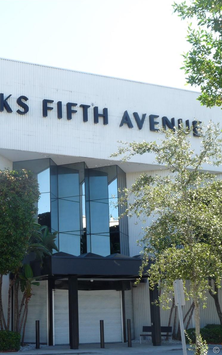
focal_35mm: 64
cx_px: 72
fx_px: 620
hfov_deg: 20.2
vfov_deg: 32.0
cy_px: 178
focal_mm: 8
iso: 100
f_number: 4
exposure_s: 1/250
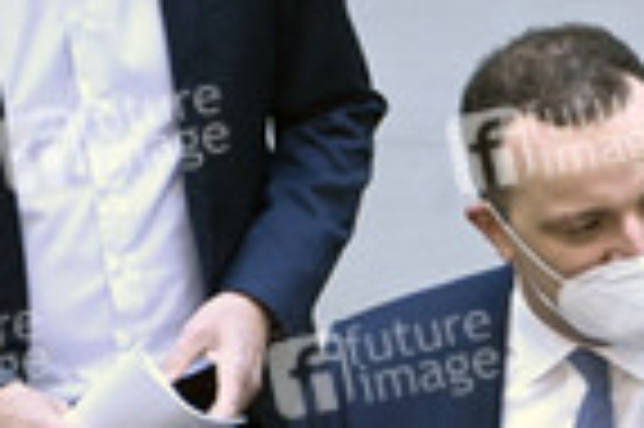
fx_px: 11811
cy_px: 478
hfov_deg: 3.1
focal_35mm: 661
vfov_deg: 2.1
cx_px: 894
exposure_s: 1/250
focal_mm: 210
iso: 7200
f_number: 5.6
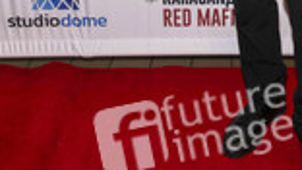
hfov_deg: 27.5
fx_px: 601
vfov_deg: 13.9
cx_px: 250
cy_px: -160
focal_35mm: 75
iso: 800
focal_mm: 28
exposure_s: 1/200
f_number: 5.6
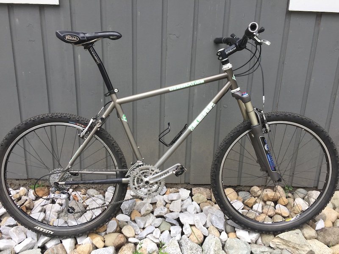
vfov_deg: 48.2
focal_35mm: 29
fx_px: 284
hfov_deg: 61.7
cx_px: 170
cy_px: 127
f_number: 2.2
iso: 32
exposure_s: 1/252
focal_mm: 4.15
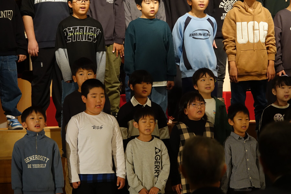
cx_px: 146
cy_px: 97
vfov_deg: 5.2
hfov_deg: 7.7
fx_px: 2150
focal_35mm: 266
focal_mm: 97.49
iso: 1000
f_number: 4
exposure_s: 1/100
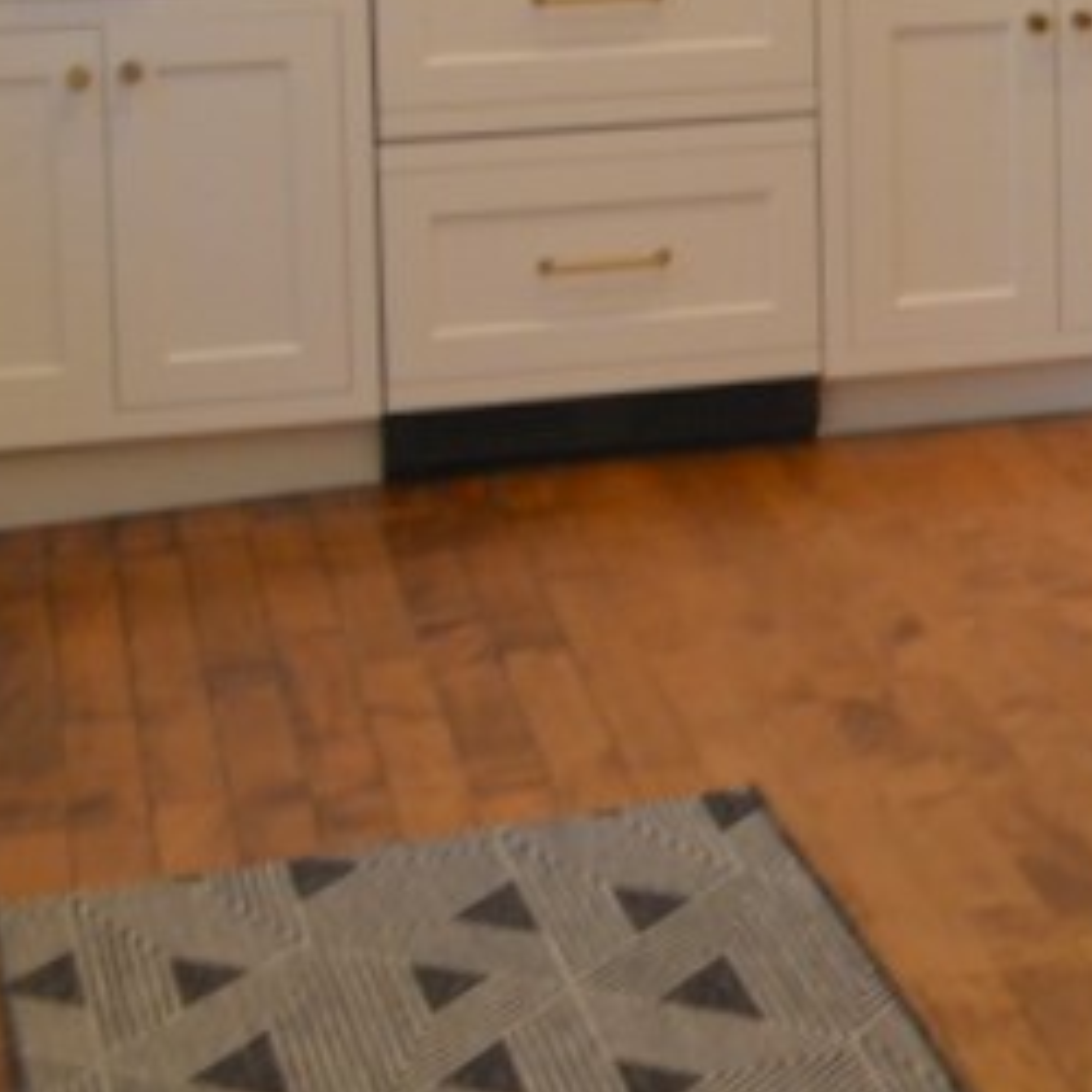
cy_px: -238
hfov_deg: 13.2
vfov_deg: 14.6
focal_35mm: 115
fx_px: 4104
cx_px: 2127
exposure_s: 1/60
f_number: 5.6
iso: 400
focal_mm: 22
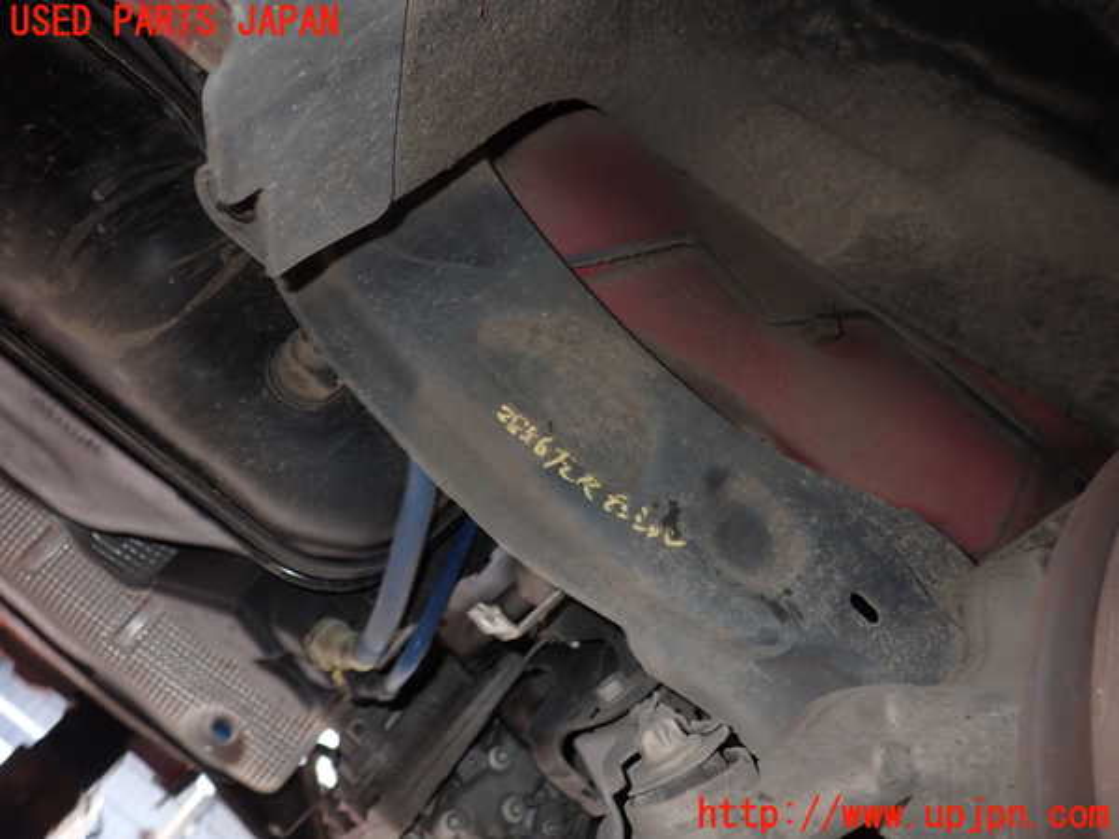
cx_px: 560
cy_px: 420
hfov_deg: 60.0
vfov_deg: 46.8
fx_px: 970
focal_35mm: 30
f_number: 6.3
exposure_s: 1/30
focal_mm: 5.4
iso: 200
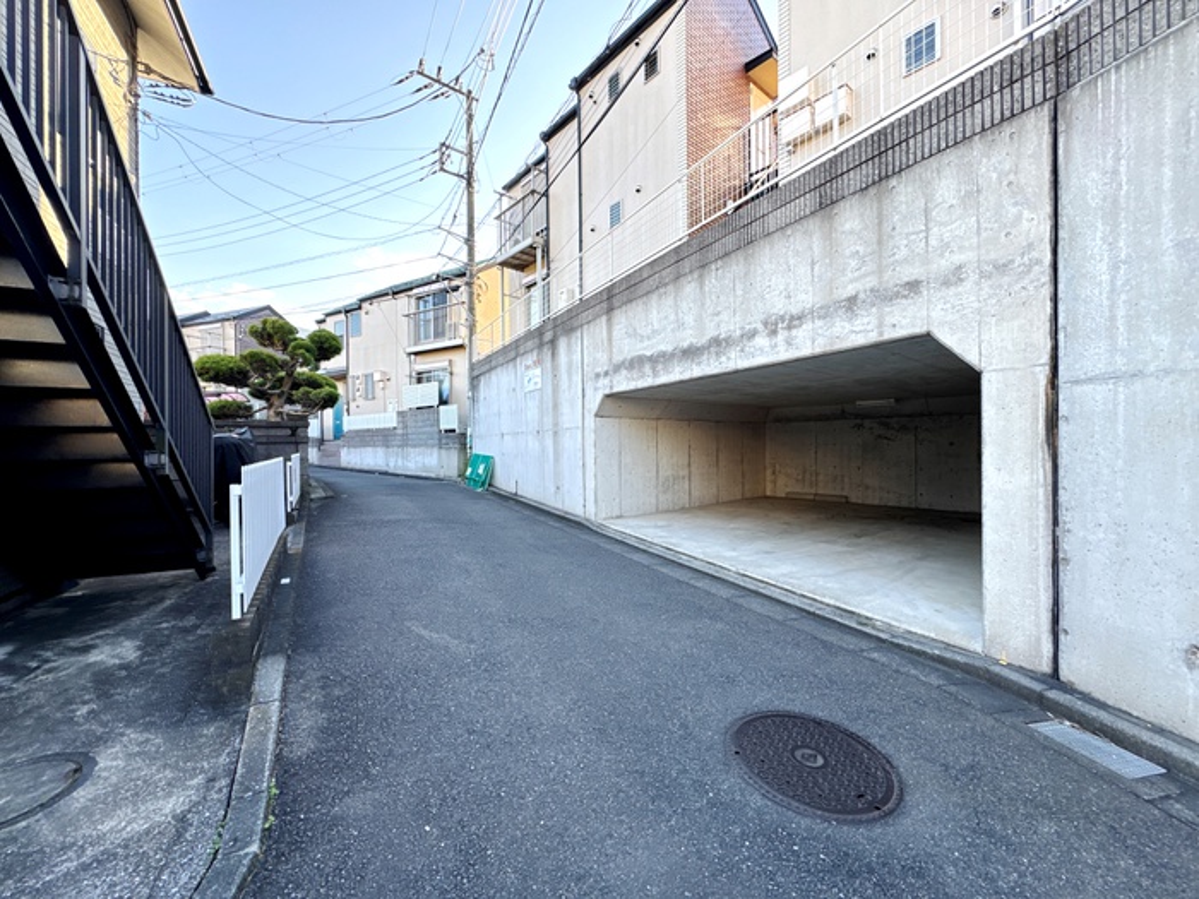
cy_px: 450
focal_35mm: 14
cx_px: 600
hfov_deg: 102.1
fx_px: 485
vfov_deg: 85.7
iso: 40
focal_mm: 2.22
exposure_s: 1/176
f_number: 2.2
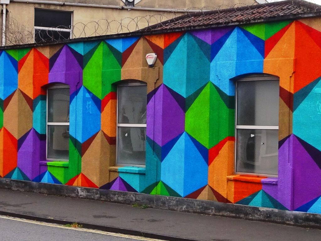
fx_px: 306
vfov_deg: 43.0
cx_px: 160
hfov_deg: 55.3
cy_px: 120
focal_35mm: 33
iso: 80
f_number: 4
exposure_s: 1/500
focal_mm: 5.61
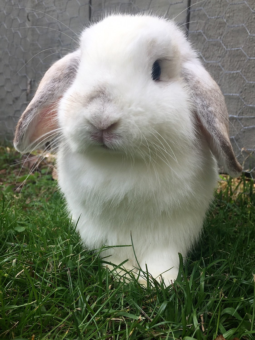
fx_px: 285
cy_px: 170
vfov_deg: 61.7
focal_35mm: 29
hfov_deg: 48.2
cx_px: 128
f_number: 2.2
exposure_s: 1/221
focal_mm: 4.15
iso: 32
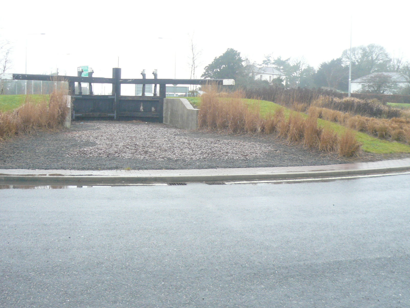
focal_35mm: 44
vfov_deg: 32.9
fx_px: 521
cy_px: 154
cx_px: 205
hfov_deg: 42.9
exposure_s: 1/30
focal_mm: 4.7
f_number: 2.8
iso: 100
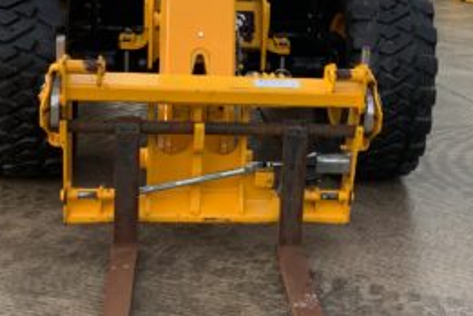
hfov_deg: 27.2
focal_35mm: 74
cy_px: 69
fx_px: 972
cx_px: 321
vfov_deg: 18.3
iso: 16
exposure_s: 1/270
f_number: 1.8
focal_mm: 3
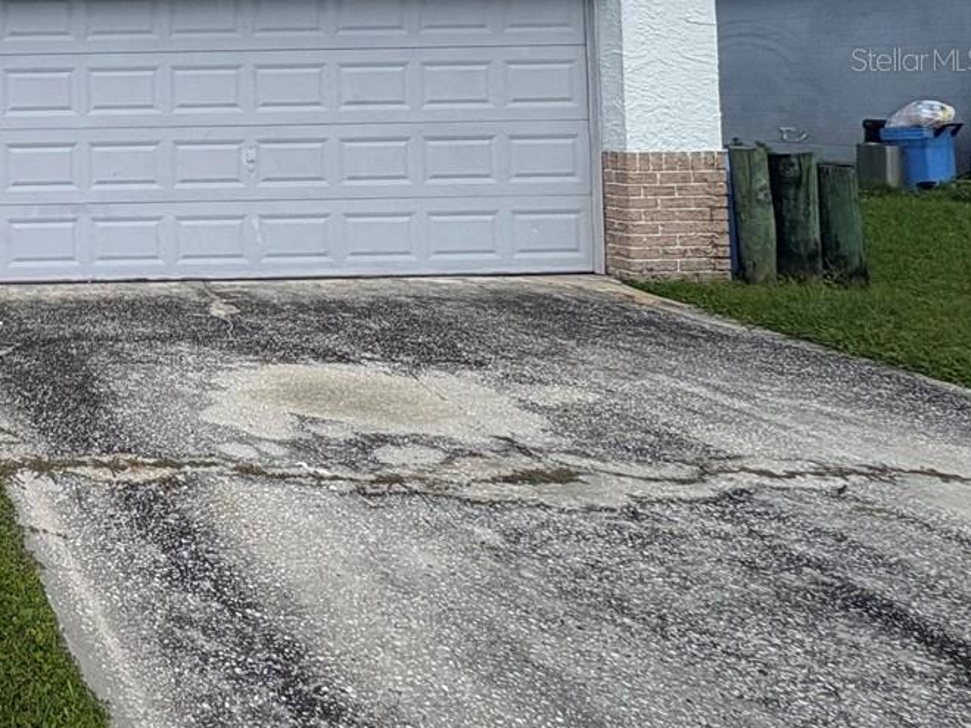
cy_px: 59
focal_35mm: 34
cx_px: -189
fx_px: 954
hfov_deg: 39.4
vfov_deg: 38.6
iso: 50
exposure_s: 1/2146
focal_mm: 2.22
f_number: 2.2
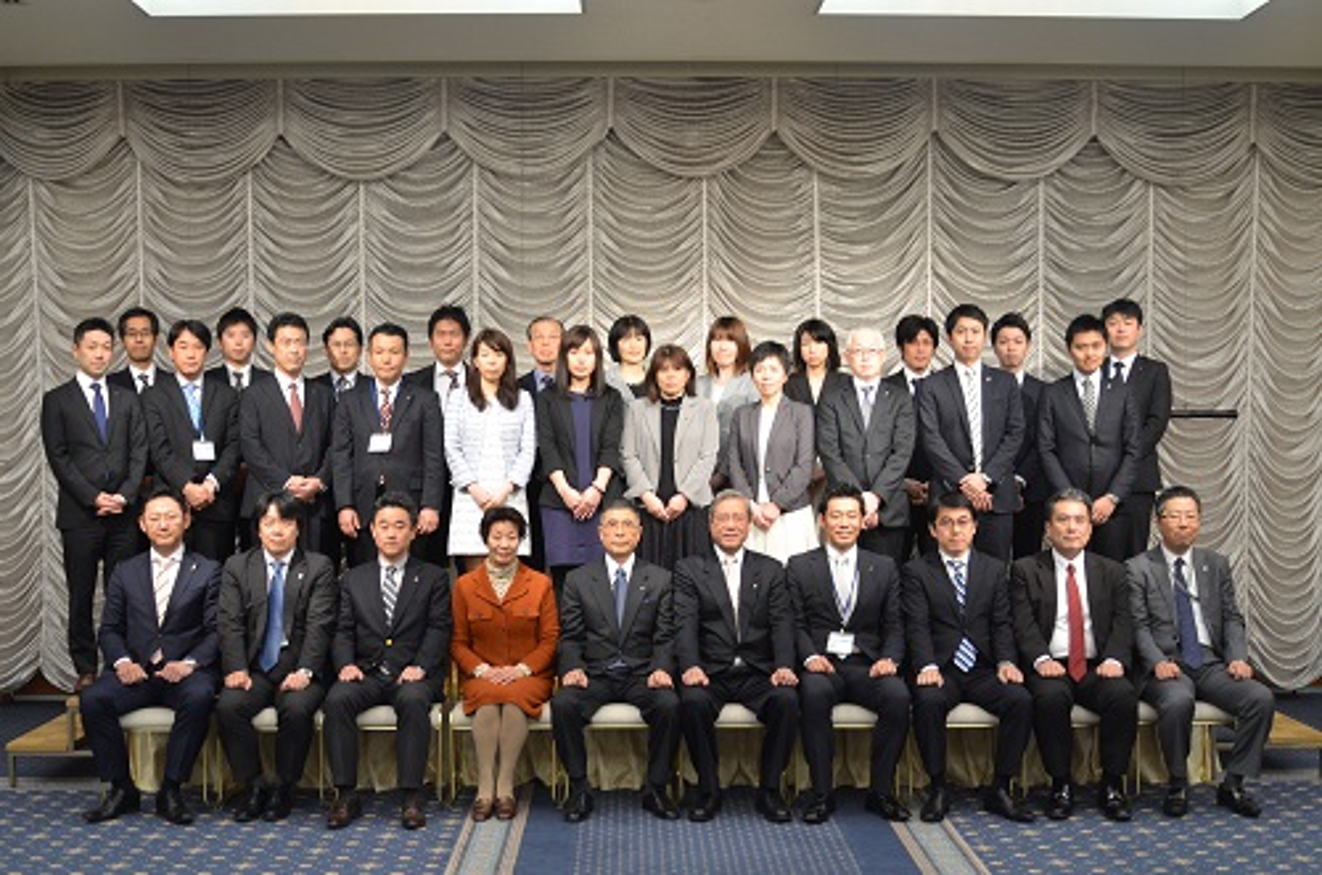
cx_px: 661
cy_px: 438
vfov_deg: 28.8
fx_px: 1704
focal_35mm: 46
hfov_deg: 42.4
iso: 500
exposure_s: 1/60
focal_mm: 31
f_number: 4
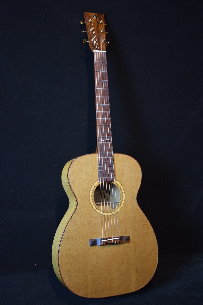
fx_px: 368
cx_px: 102
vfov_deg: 45.0
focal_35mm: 44
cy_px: 152
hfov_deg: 30.8
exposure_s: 1/30
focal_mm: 29
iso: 1800
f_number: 4.2
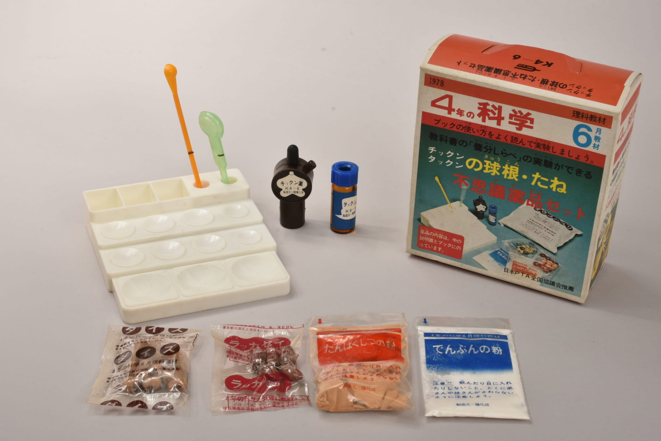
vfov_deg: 22.6
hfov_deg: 33.4
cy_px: 220
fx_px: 1102
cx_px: 330
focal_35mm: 60
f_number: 20
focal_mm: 40
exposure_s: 1/50
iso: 200
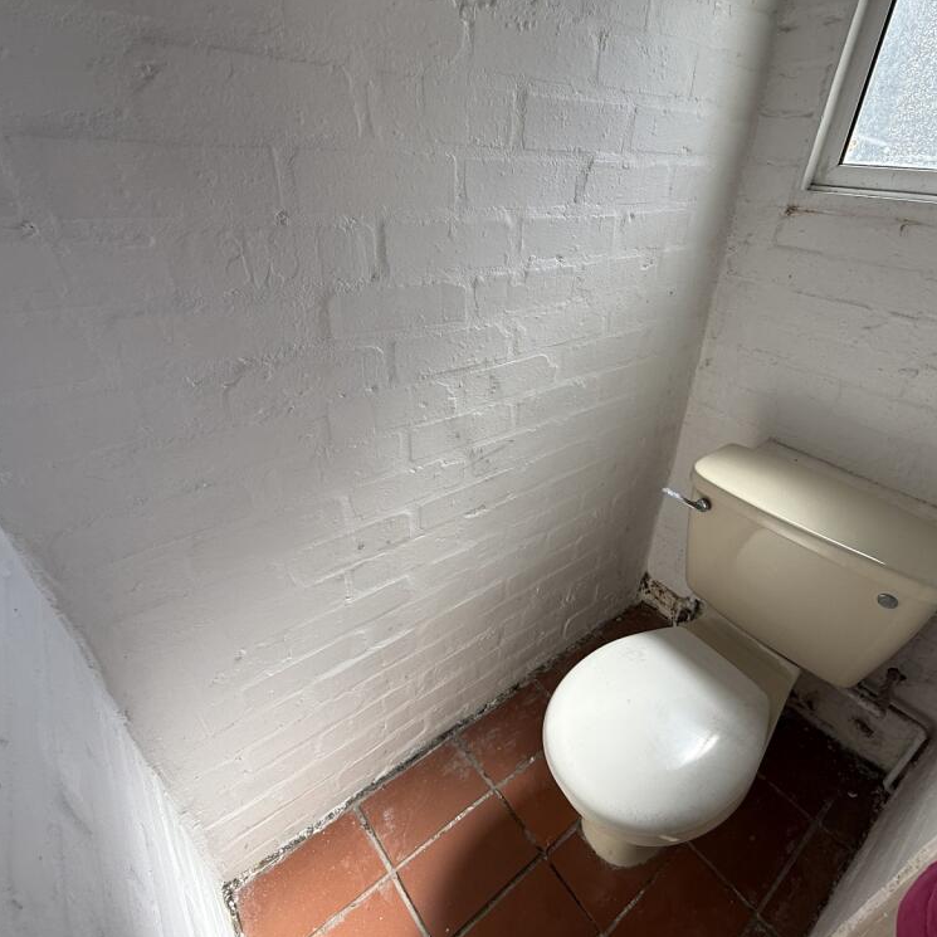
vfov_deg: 84.0
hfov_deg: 83.7
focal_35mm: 17
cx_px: 516
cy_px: 478
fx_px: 521
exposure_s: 1/286
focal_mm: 2.22
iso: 50
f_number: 2.2
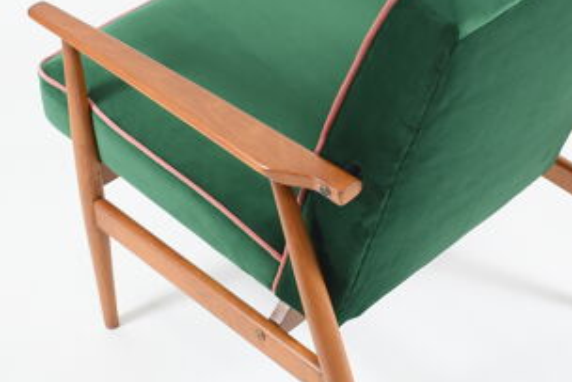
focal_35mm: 86
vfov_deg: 15.9
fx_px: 1367
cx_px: 354
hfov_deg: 23.6
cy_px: 176
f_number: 4.2
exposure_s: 1/10
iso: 100
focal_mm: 29
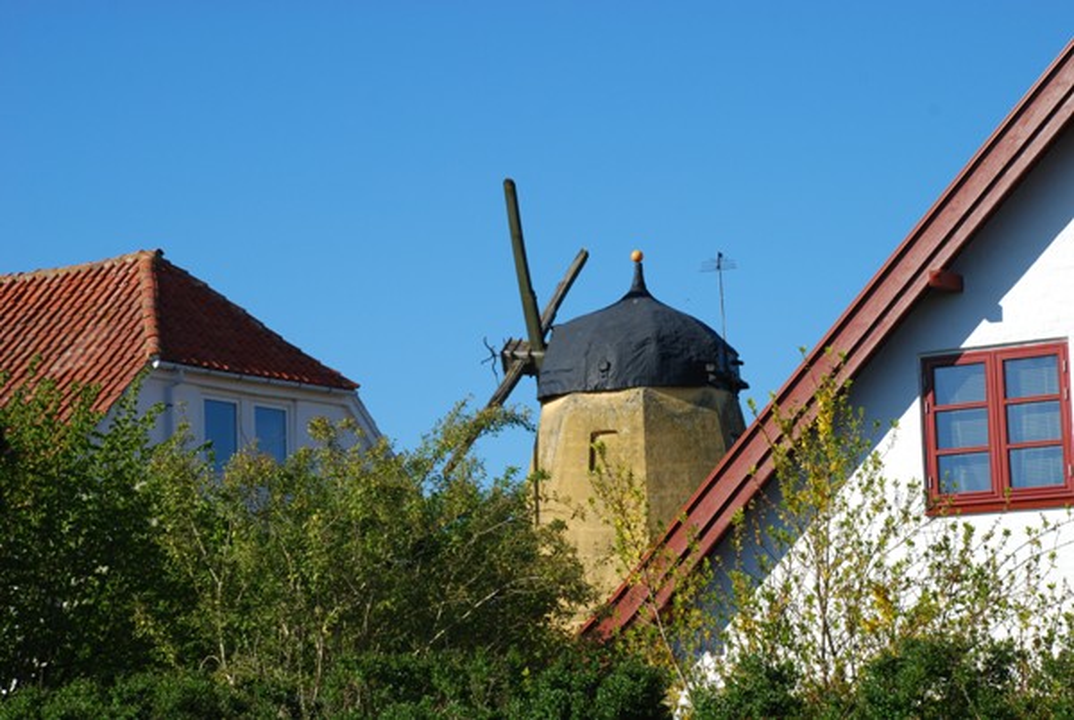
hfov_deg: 19.4
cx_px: 537
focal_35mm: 105
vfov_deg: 13.1
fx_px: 3137
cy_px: 360
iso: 180
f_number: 10
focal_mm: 70
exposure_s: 1/250
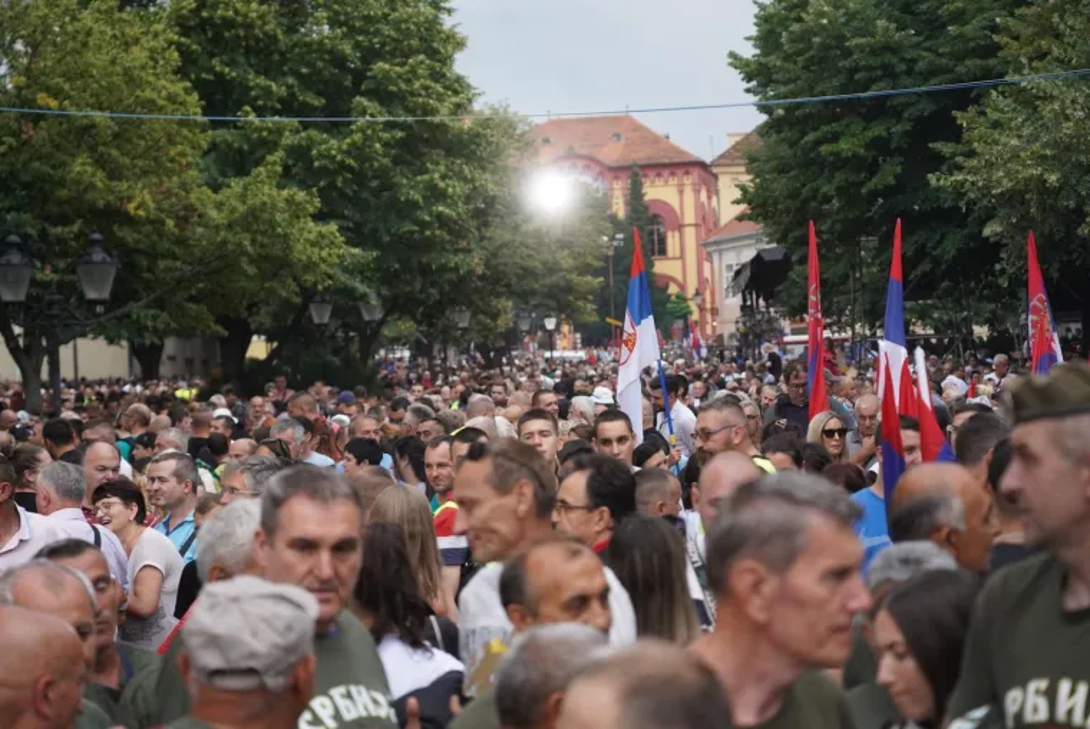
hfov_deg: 27.7
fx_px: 2212
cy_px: 364
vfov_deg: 18.7
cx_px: 545
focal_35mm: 73
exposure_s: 1/1600
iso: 3200
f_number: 4
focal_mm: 73
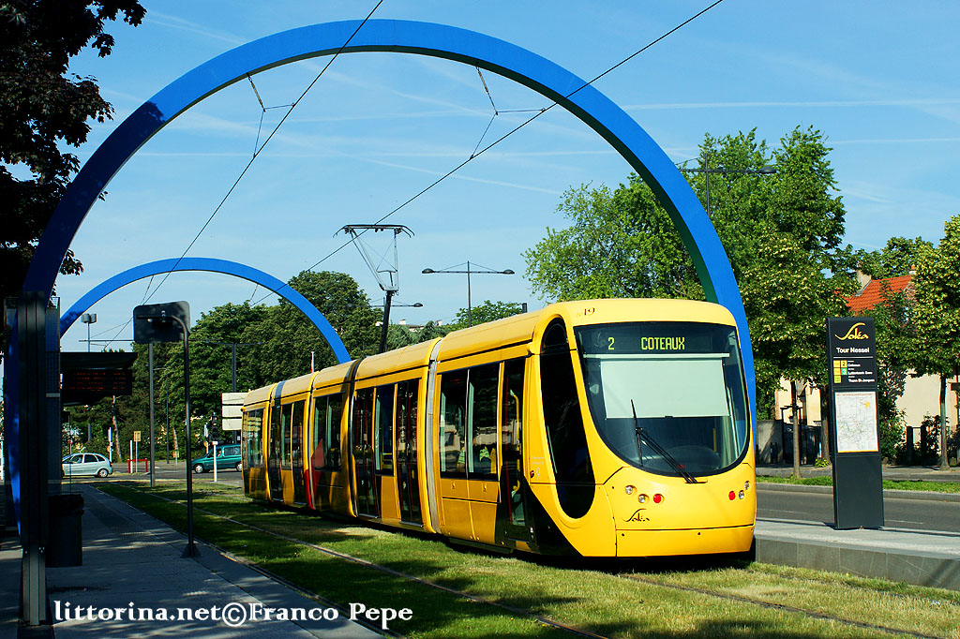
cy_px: 320
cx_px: 480
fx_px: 1399
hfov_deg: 37.9
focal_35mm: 52
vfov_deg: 25.7
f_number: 8
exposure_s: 1/500
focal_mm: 35
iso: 200
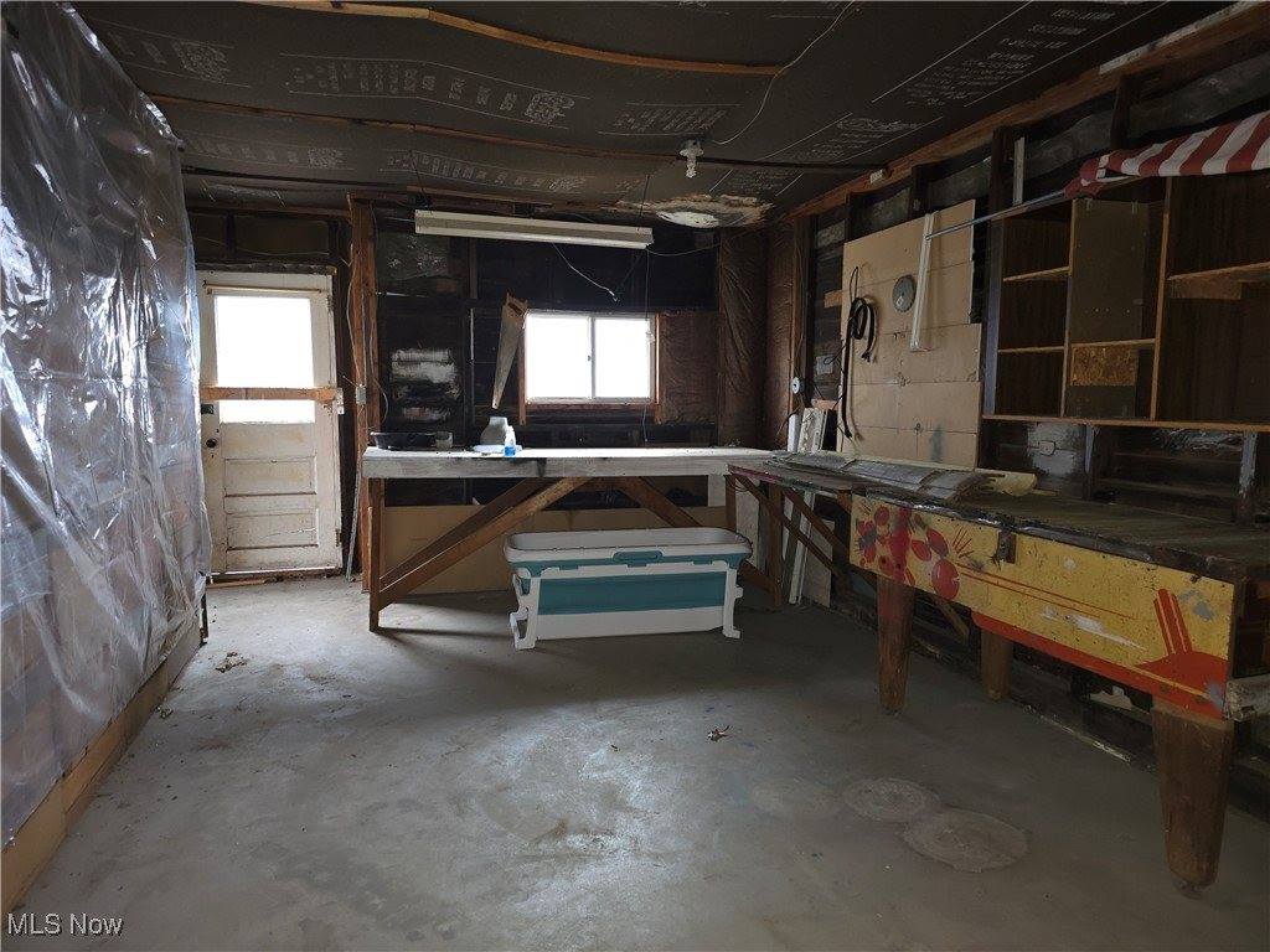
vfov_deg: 58.9
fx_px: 844
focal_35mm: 23
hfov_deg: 73.9
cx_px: 635
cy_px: 476
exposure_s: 1/12
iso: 320
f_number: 1.7
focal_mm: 6.3
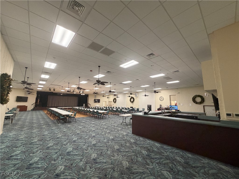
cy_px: 90
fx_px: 97
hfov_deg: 102.1
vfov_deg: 85.7
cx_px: 120
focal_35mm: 14
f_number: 2.2
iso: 320
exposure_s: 1/60
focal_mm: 2.22
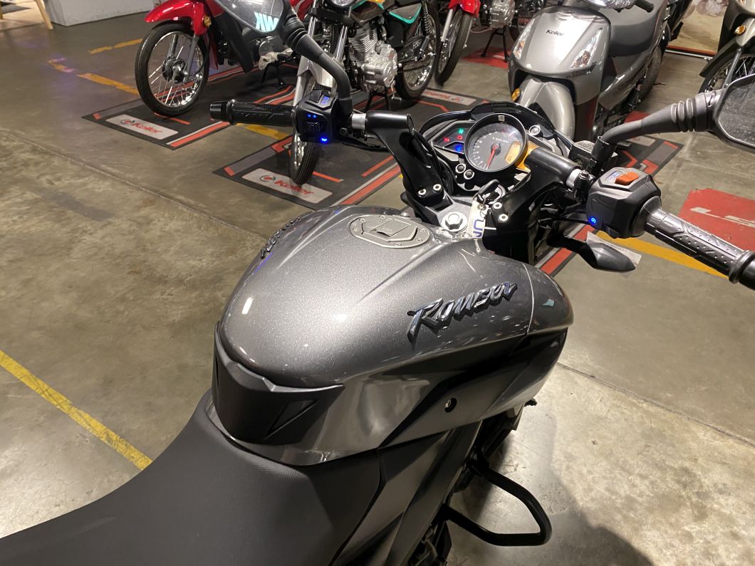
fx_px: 567
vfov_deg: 53.1
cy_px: 283
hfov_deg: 67.3
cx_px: 378
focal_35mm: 26
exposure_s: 1/50
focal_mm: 4.25
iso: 250
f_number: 1.8
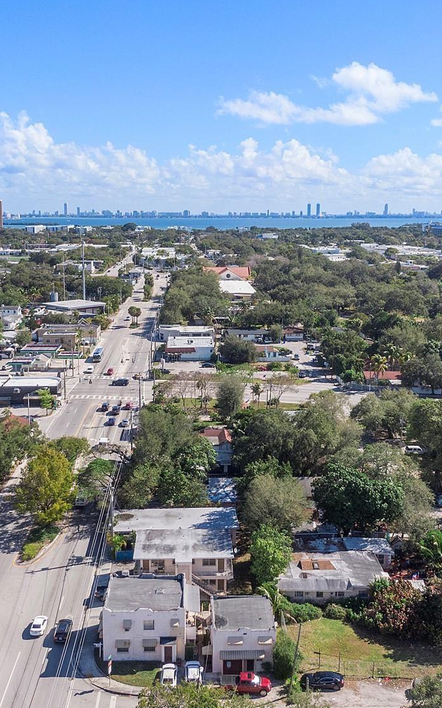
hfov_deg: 34.4
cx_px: 203
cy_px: 338
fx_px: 713
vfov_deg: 52.7
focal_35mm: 37
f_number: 2.8
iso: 100
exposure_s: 1/1600
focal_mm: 4.39
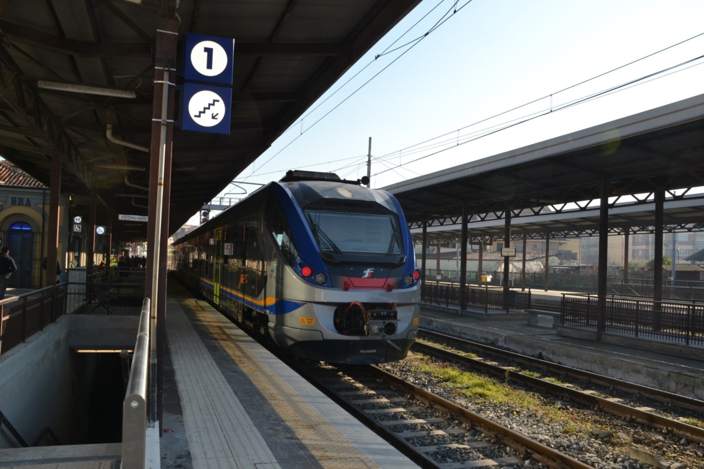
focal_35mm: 30
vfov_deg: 43.6
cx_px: 352
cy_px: 234
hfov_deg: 61.9
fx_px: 587
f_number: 7.1
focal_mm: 20
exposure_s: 1/200
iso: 100
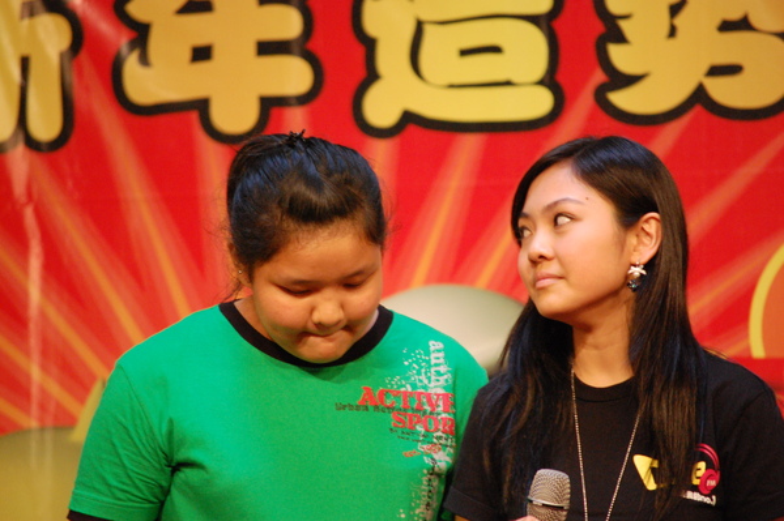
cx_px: 392
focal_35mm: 270
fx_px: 5875
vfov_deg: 5.1
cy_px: 260
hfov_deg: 7.6
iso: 1600
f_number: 5.6
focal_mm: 180
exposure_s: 1/80
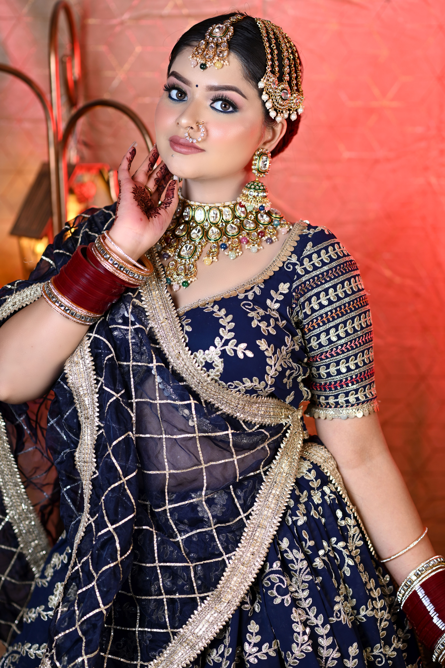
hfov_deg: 16.1
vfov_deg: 23.9
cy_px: 334
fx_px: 1576
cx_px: 222
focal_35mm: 85
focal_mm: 85
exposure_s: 1/160
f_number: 2.8
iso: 200
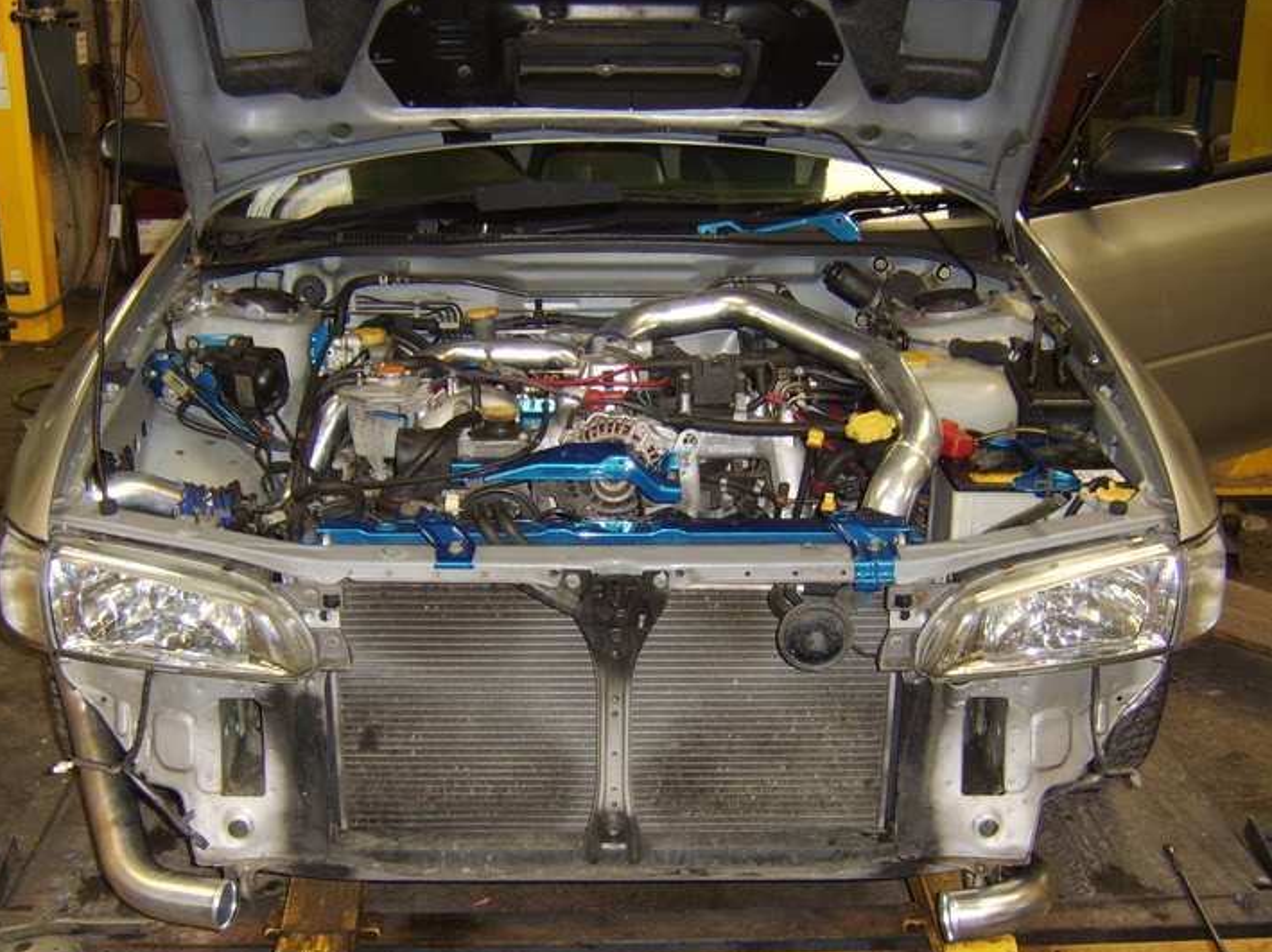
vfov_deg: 40.7
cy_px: 498
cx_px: 585
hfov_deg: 52.6
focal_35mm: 35
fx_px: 1285
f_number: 2.7
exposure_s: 1/30
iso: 141
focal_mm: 8.13
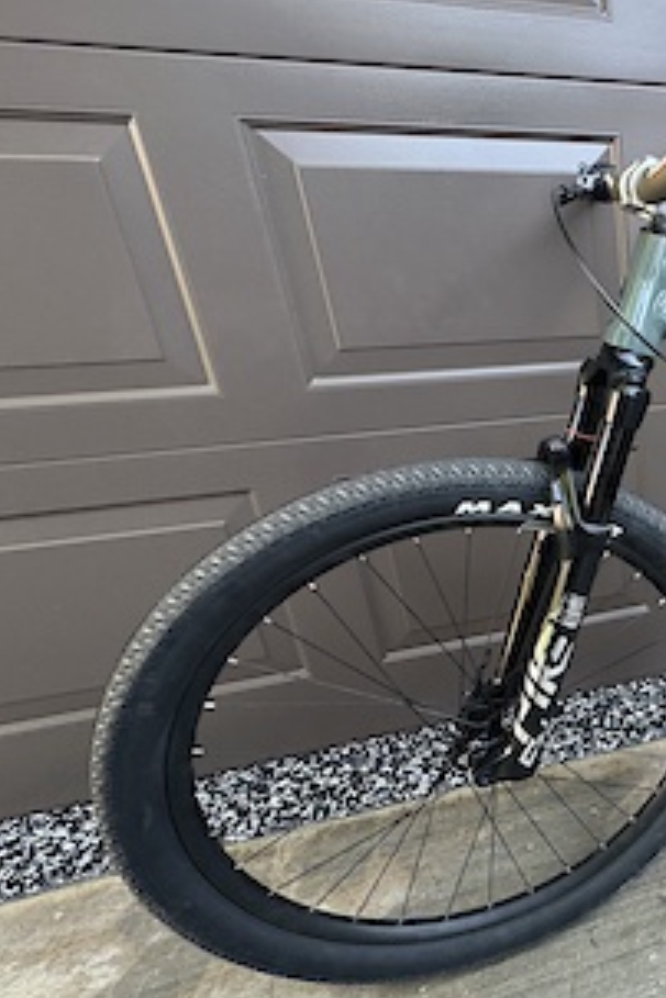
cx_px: 758
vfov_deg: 73.7
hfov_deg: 40.8
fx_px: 666
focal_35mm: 24
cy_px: 486
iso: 160
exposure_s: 1/99
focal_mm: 2.22
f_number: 2.2
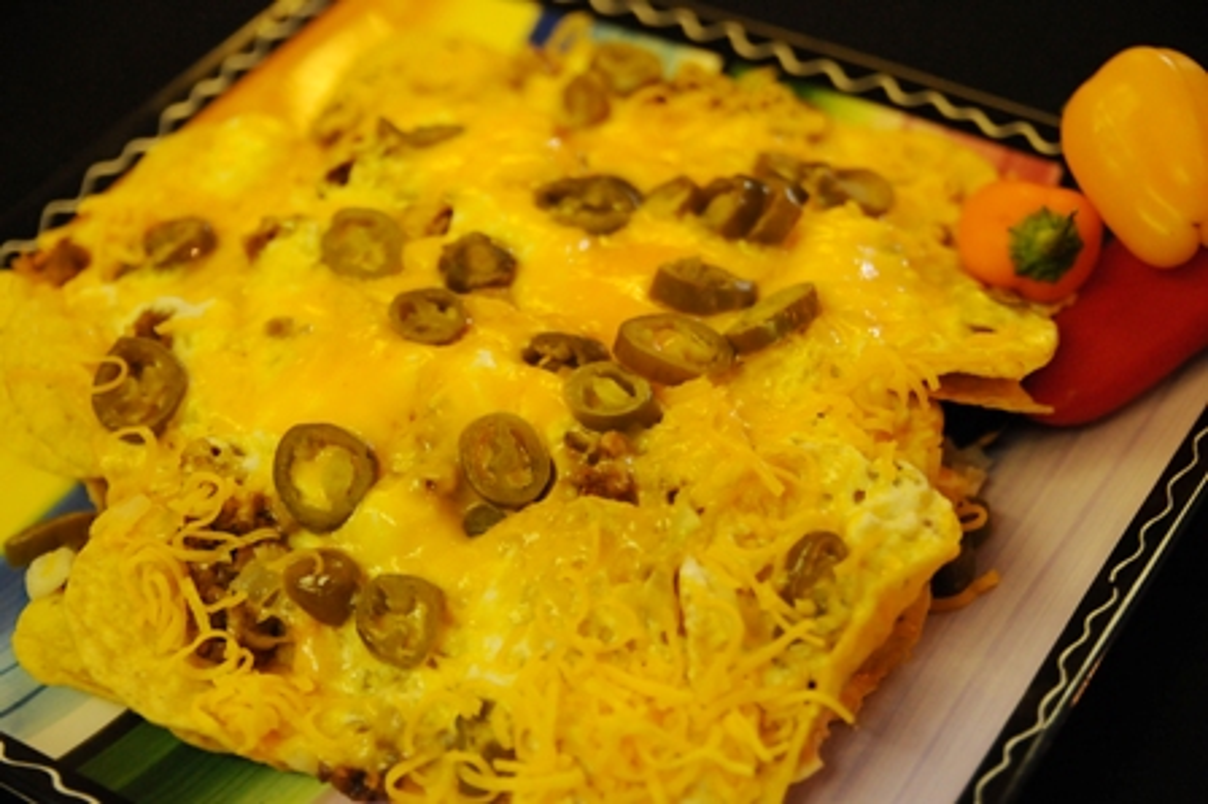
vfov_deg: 18.2
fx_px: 2515
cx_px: 604
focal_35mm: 75
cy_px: 402
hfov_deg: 27.0
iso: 1600
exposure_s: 1/400
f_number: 2.8
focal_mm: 50
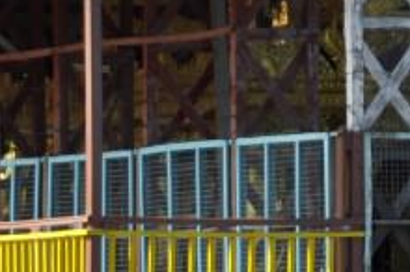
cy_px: -102
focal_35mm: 675
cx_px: 561
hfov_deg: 3.1
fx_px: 7676
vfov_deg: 2.0
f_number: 5.3
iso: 100
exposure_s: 1/250
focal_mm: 66
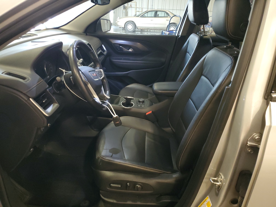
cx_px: 138
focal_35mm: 26
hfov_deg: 67.3
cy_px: 104
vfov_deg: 53.1
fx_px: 207
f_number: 1.5
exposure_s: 1/24
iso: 329
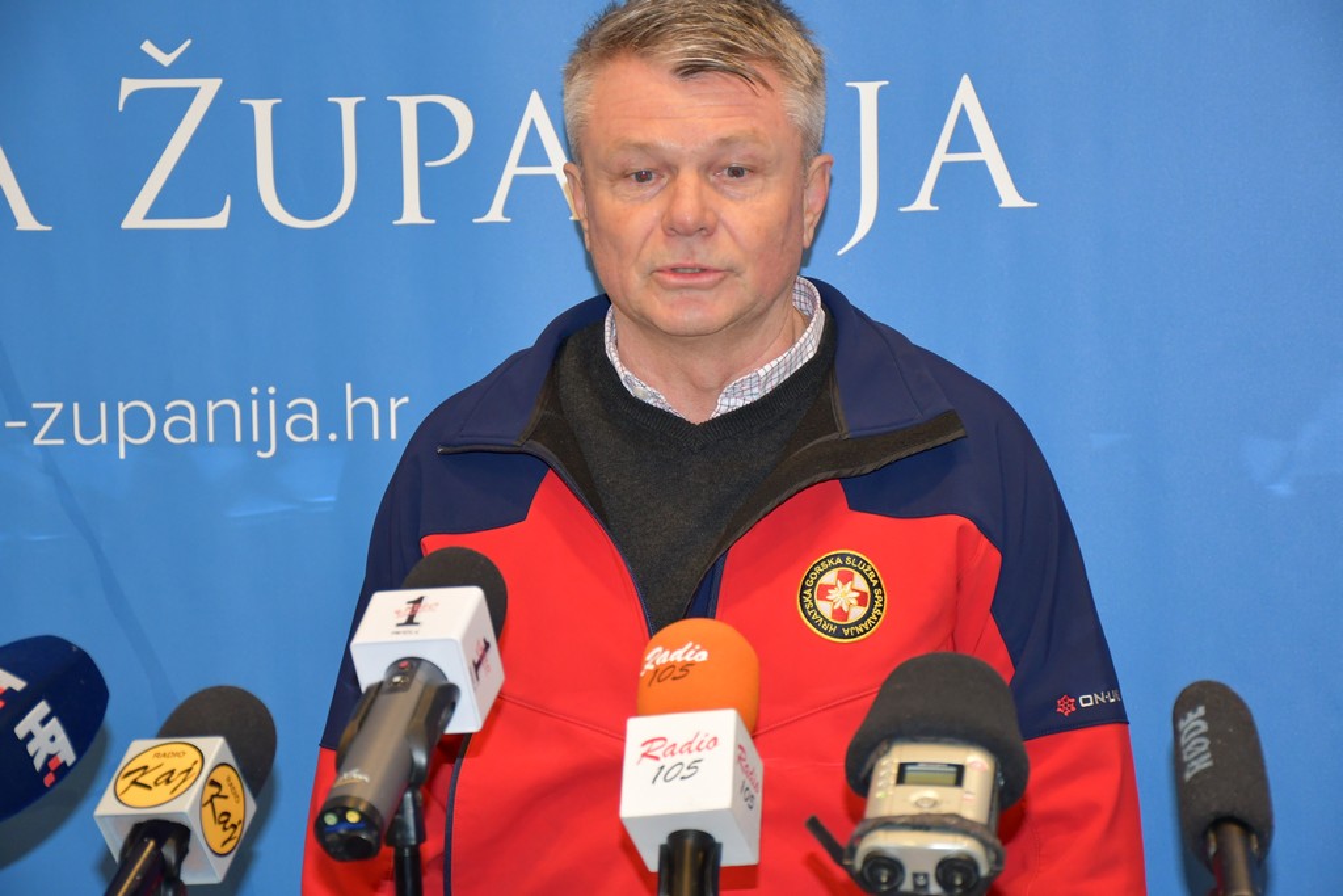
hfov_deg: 21.9
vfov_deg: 14.7
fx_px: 3470
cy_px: 448
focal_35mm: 93
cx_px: 672
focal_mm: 62
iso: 1400
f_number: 5
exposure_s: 1/60
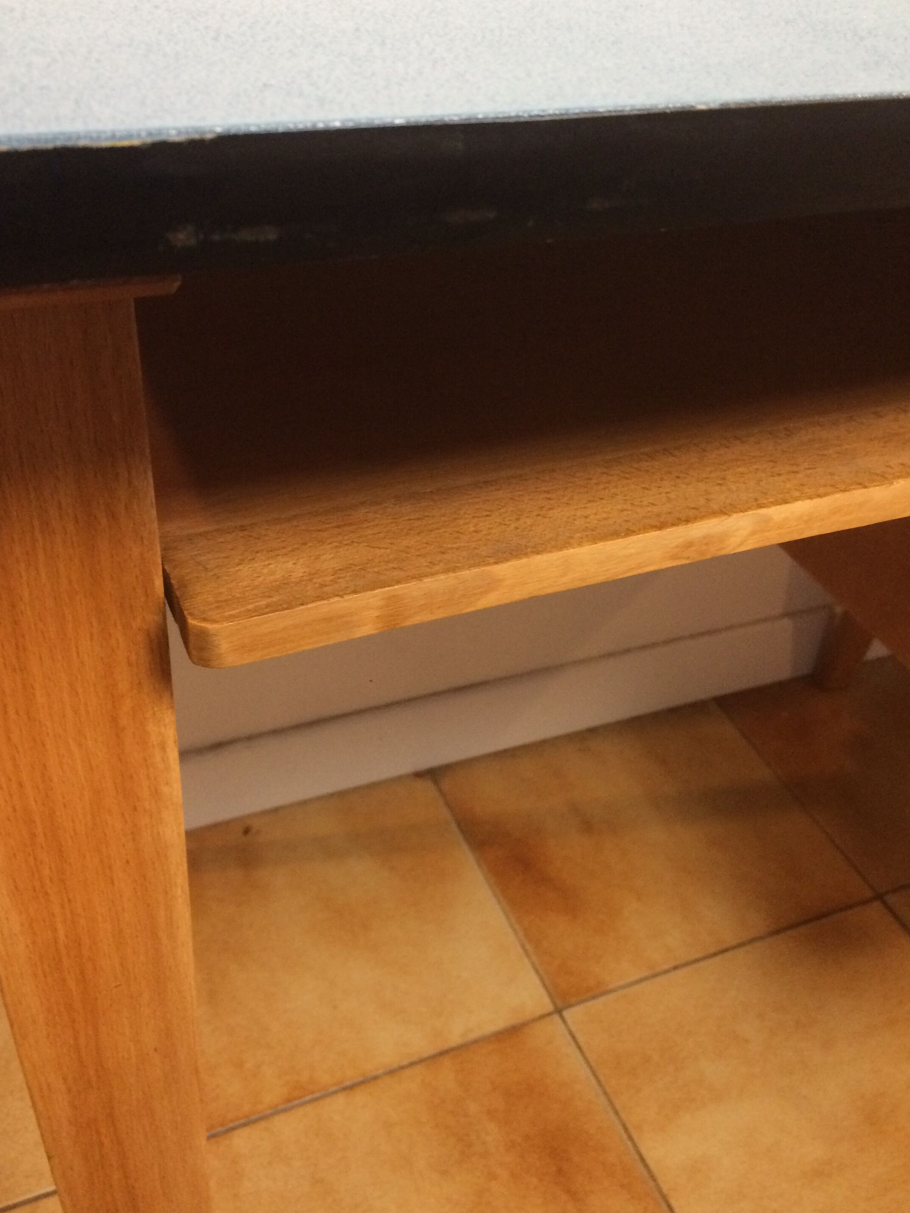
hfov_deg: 42.9
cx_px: 437
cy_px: 601
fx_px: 1157
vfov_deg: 55.4
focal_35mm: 33
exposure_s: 1/33
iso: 320
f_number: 2.2
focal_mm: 4.15
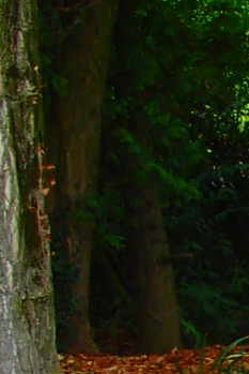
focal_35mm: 160
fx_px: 1658
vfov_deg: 12.6
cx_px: 641
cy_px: 395
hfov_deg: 7.8
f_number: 3.9
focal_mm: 5
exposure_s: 1/100
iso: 100
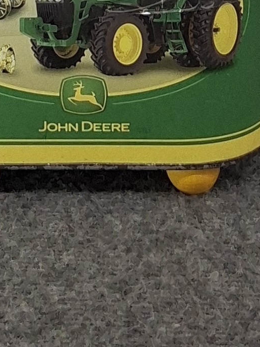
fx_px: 781
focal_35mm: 78
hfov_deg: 18.8
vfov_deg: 21.1
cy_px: -177
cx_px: 89
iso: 200
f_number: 2
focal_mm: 3.08
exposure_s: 1/120
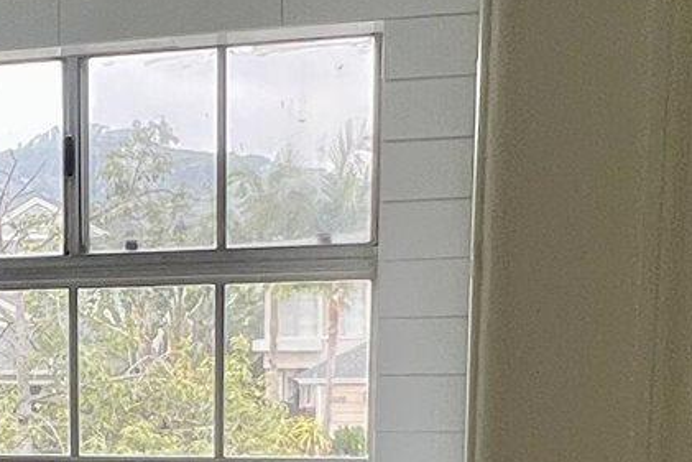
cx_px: -51
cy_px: 556
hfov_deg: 25.5
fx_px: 1423
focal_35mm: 74
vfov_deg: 17.6
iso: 32
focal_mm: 1.57
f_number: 1.8
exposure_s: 1/99
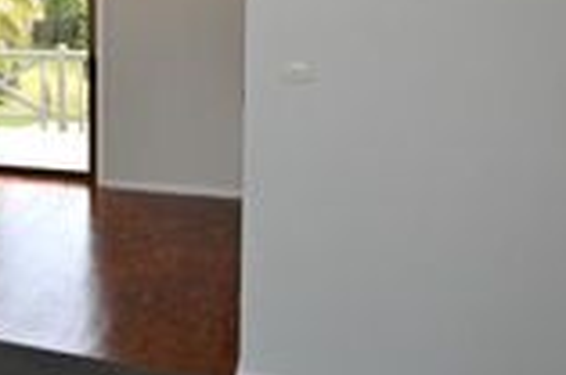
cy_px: 49
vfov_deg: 28.7
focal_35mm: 45
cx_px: -43
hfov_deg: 37.3
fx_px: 706
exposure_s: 1/125
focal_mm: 10
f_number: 5.6
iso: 320
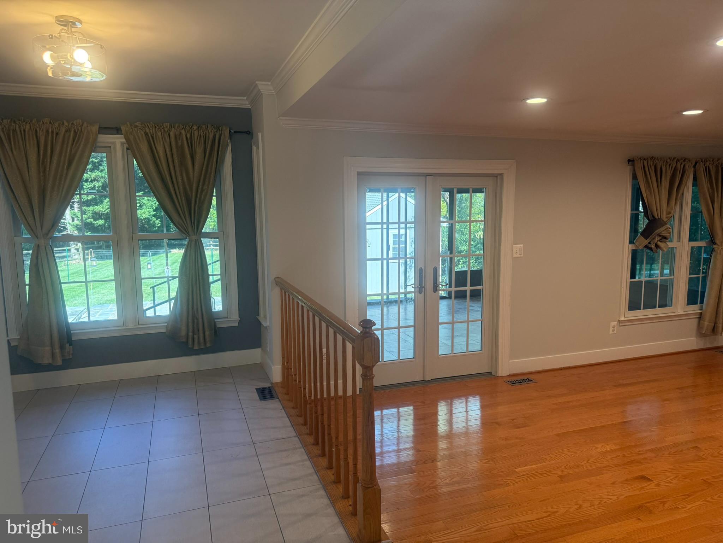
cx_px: 362
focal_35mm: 24
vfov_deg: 56.8
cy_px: 272
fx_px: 501
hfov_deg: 71.6
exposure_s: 1/236
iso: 160
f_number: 1.78
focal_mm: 6.76
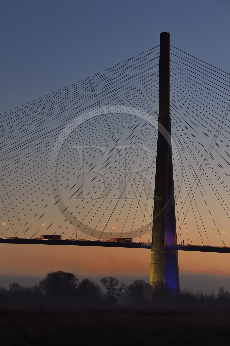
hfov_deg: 11.0
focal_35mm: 125
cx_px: 115
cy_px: 173
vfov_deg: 16.4
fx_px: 1199
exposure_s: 1/15
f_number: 5.6
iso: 800
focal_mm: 125
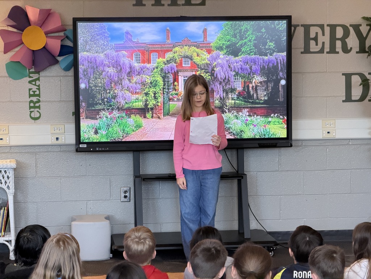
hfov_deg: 19.6
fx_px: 1072
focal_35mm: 100
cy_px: 140
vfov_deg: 14.8
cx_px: 186
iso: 500
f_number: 2.8
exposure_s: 1/60
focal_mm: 16.89
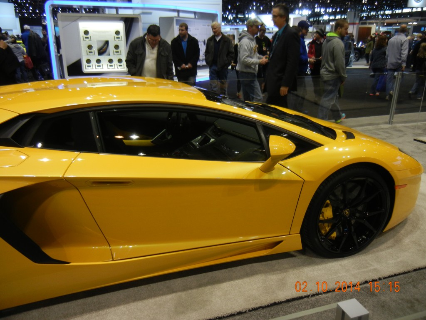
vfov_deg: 46.8
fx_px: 369
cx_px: 213
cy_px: 160
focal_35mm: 30
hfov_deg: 60.0
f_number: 3.5
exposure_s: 1/61.3
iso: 188
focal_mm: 5.4
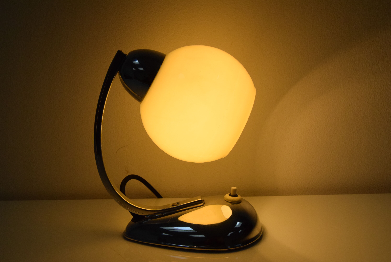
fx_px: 489
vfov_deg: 29.9
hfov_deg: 43.6
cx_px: 196
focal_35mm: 45
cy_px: 131
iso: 1600
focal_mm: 30
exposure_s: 1/400
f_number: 10
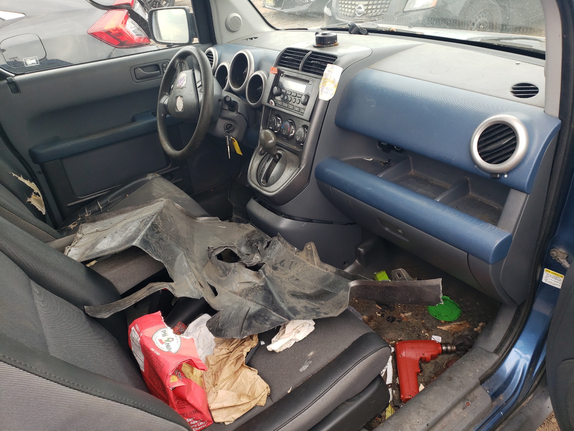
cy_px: 216
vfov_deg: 53.1
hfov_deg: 67.3
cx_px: 287
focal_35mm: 26
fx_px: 431
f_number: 1.5
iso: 50
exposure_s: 1/182
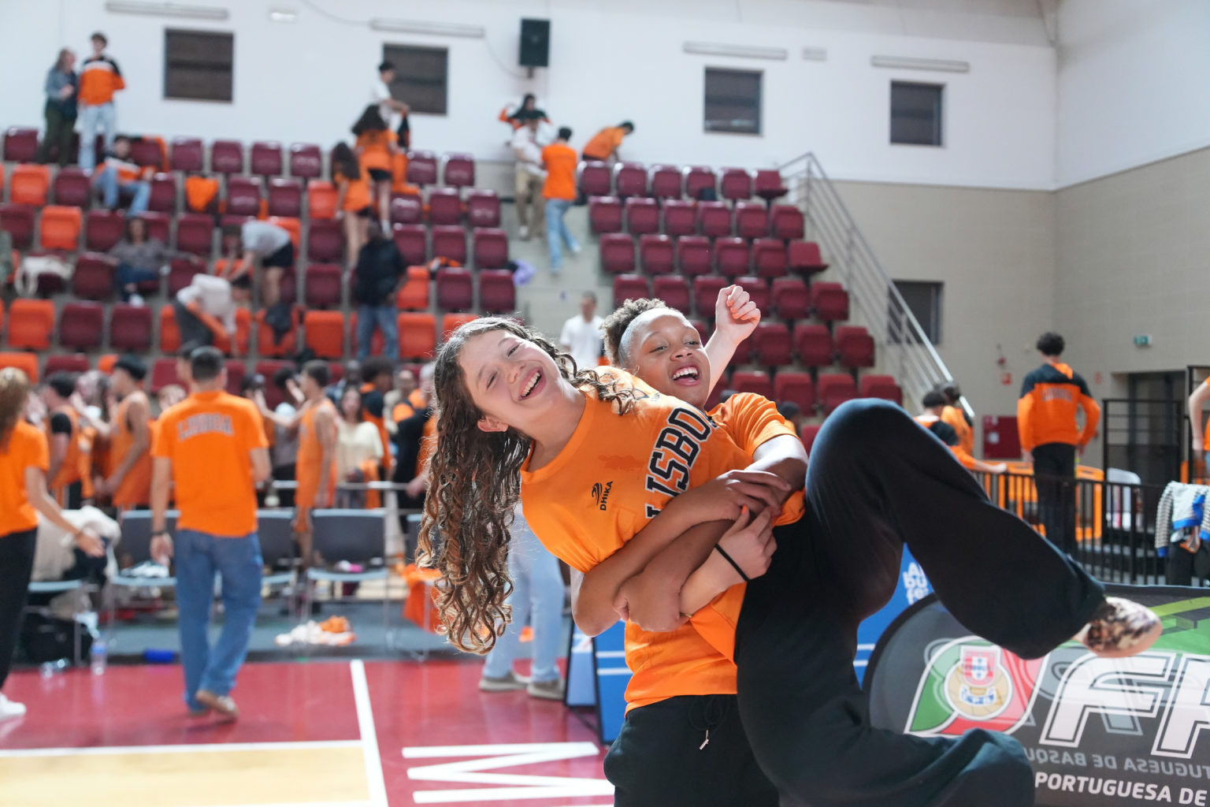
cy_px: 404
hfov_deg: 51.9
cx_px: 605
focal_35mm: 37
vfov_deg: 35.9
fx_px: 1244
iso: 6400
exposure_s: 1/1000
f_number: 2.8
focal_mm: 37
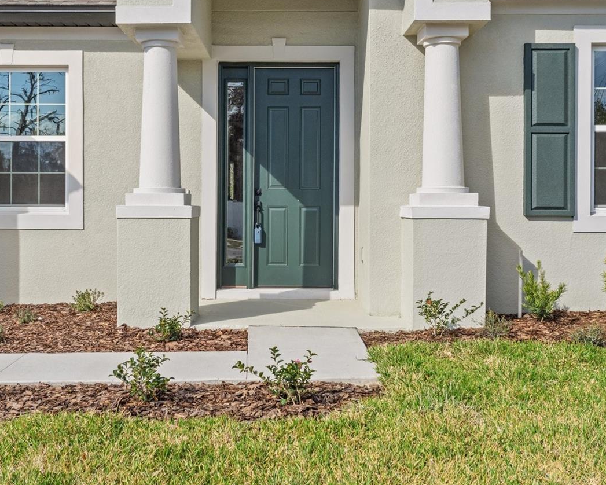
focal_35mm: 43
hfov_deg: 42.8
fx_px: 771
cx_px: 275
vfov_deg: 34.8
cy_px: 189
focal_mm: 20
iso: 400
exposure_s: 1/640
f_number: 8
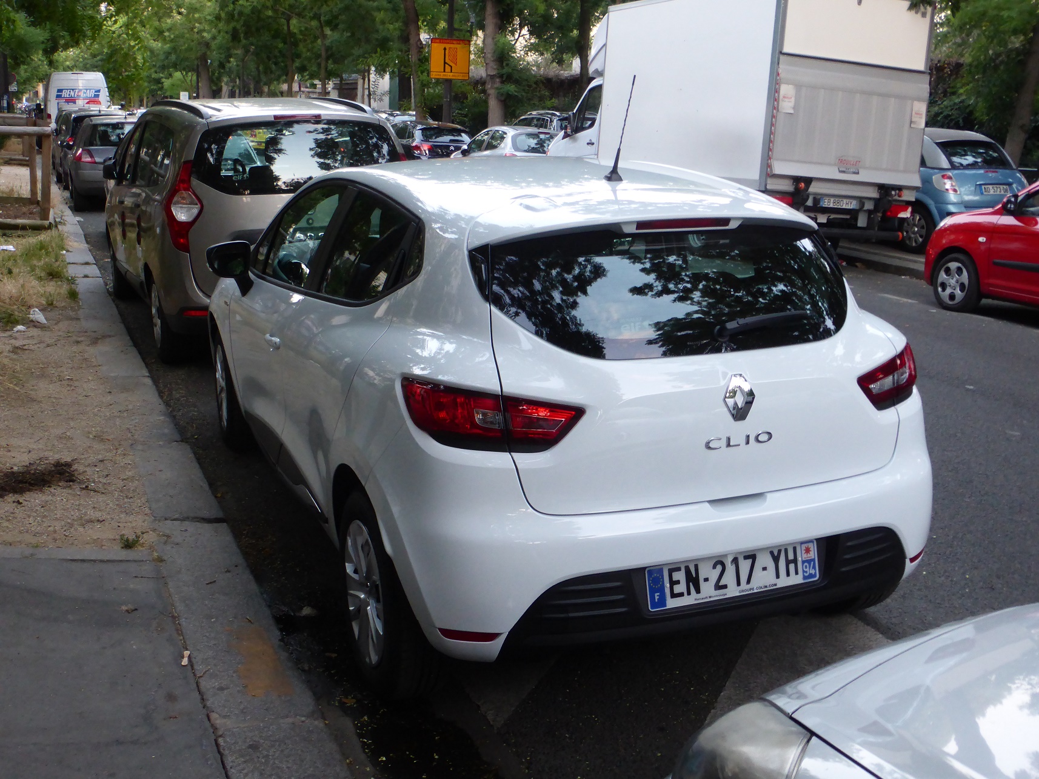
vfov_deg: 36.0
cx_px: 520
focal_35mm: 40
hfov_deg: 46.8
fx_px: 1201
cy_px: 390
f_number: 3.9
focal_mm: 6.9
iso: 400
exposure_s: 1/10
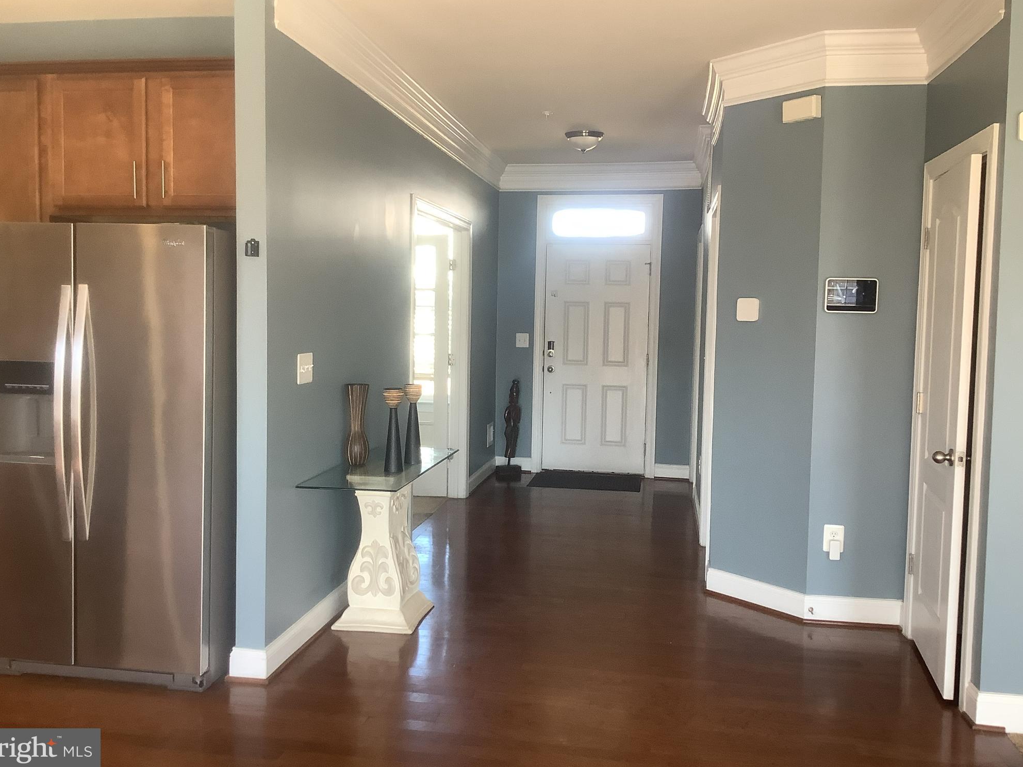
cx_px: 500
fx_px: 946
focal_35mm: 32
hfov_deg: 56.8
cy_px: 375
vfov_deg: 44.2
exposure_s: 1/60
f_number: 2.4
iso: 80
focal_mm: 3.3
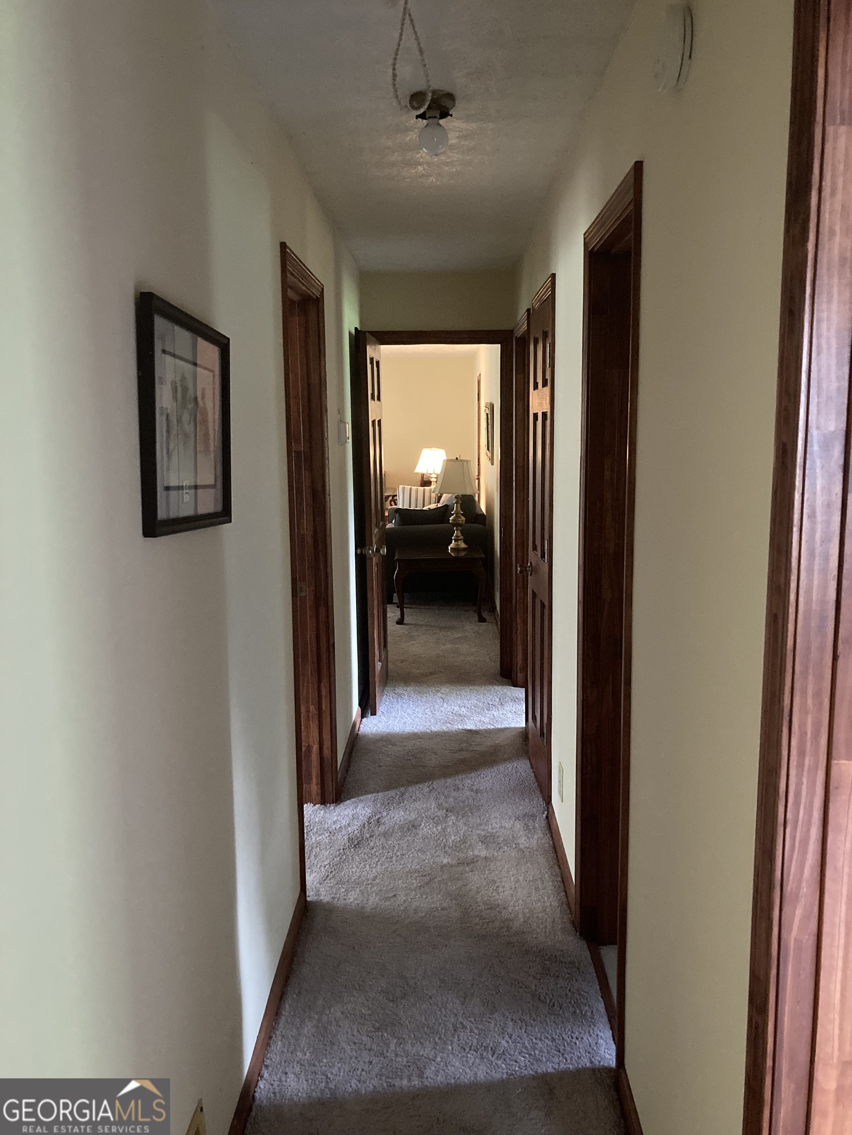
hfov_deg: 49.7
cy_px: 568
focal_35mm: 28
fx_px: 919
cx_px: 426
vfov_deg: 63.4
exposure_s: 1/24
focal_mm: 3.99
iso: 640
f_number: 1.8
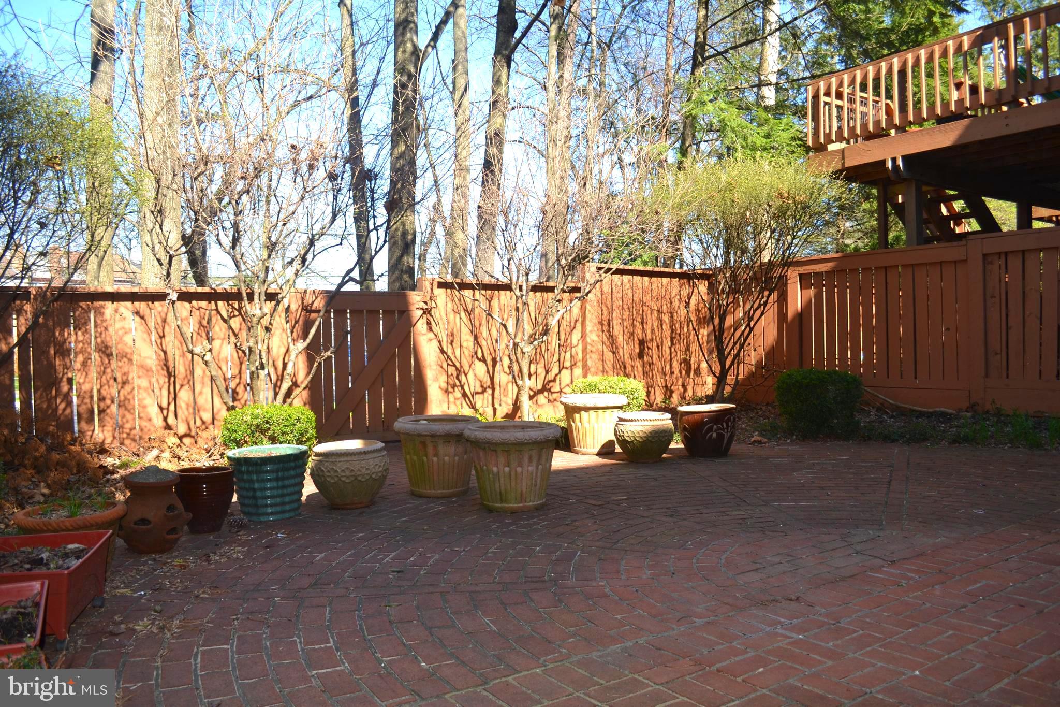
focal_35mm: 27
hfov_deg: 67.4
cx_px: 530
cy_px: 354
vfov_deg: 47.9
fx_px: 795
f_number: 4.5
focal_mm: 18
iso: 100
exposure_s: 1/200
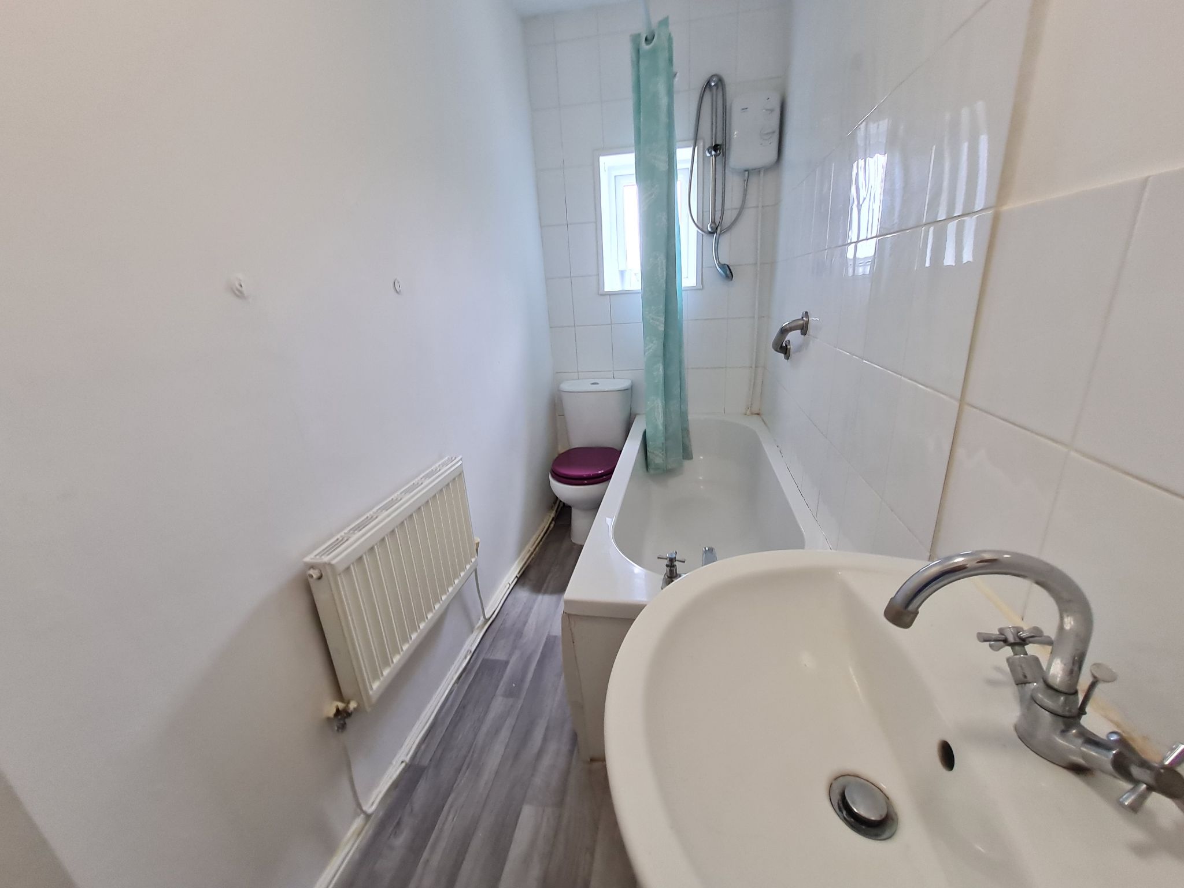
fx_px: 445
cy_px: 444
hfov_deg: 106.2
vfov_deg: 89.9
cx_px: 592
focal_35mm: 13
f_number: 2.2
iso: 100
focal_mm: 1.74
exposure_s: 1/50
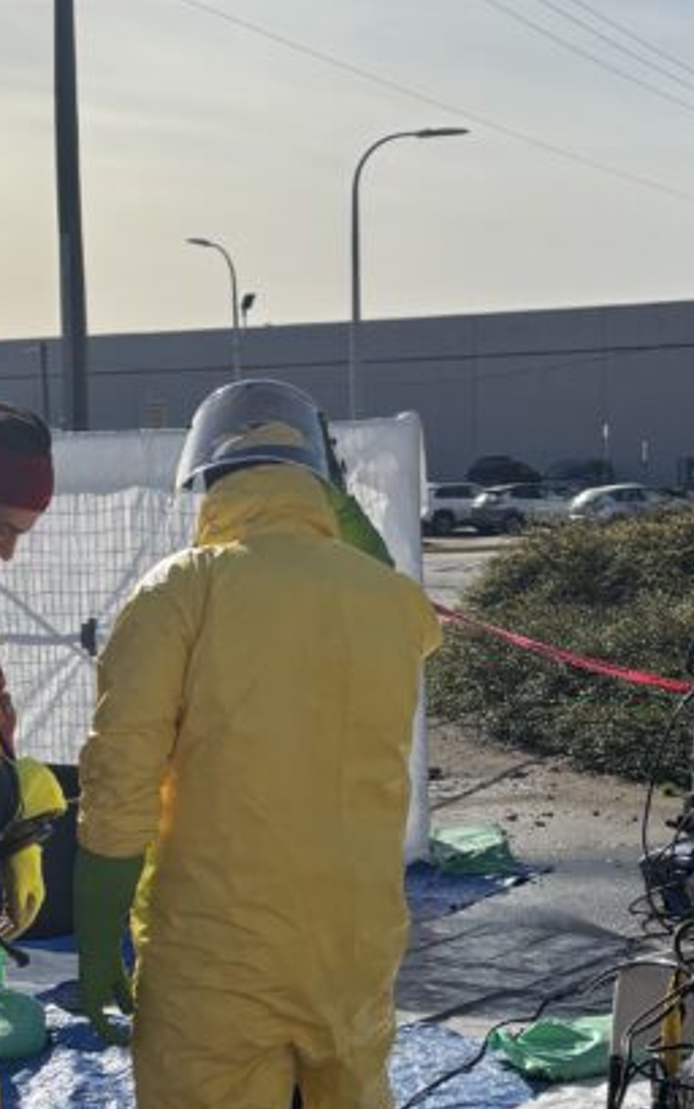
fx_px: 2086
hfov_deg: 18.9
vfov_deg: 29.6
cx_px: 268
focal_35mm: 69
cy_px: 710
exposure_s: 1/7692
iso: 50
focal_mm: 5.96
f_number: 1.6
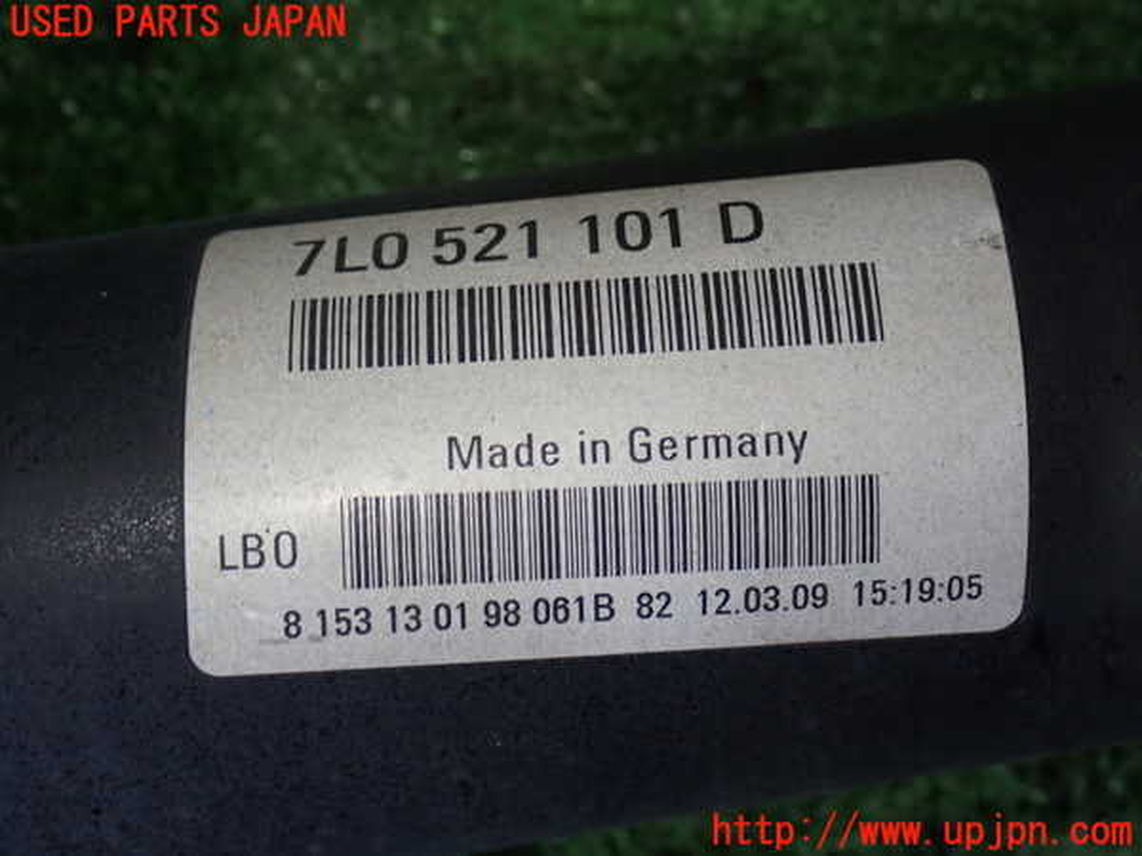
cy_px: 428
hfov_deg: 33.2
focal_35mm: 58
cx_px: 571
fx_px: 1913
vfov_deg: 25.2
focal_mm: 10.35
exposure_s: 1/60
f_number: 3.5
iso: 250
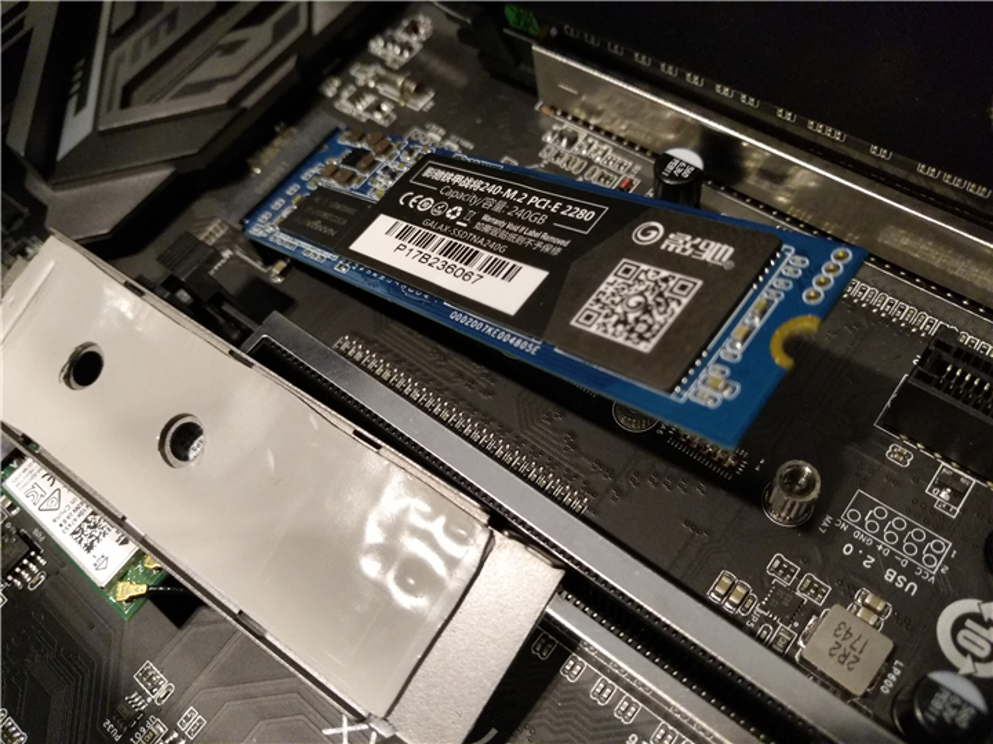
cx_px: 496
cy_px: 372
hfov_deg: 65.3
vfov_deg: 51.4
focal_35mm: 27
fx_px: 775
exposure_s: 1/25
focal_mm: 3.66
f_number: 2
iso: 500
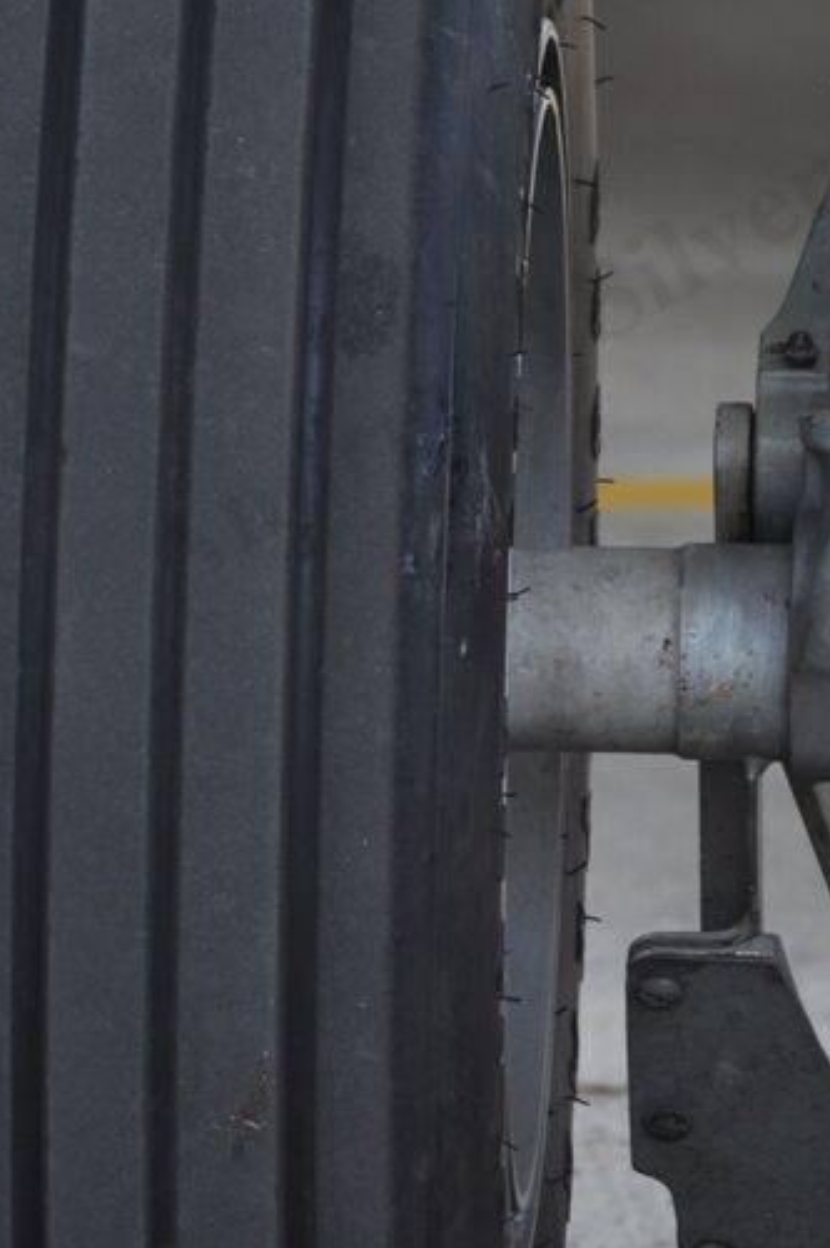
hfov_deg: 2.6
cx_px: 995
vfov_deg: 4.0
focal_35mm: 517
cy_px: 35
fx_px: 17925
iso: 200
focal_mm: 135
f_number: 8
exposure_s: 1/400
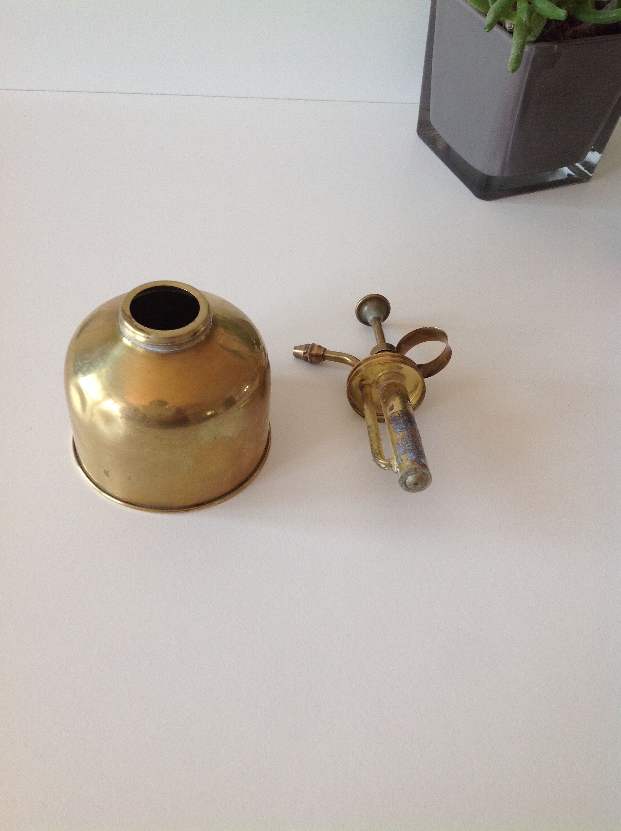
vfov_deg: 52.7
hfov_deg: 40.6
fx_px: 839
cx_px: 310
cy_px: 416
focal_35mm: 35
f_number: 2.4
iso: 100
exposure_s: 1/120
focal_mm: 4.28
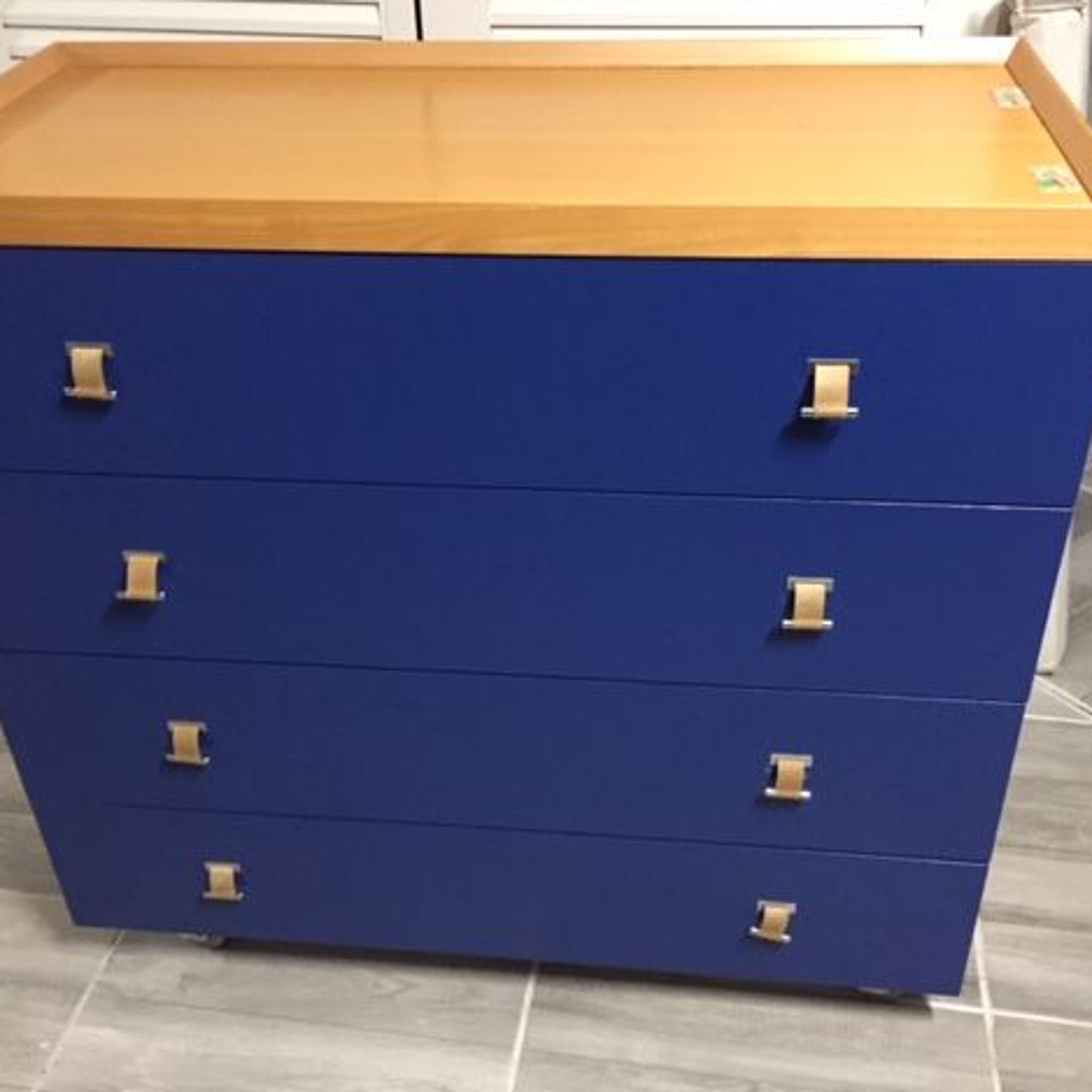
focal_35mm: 35
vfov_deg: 47.2
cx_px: 549
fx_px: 1249
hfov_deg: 47.2
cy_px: 549
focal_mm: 4.15
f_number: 2.2
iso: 500
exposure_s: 1/17
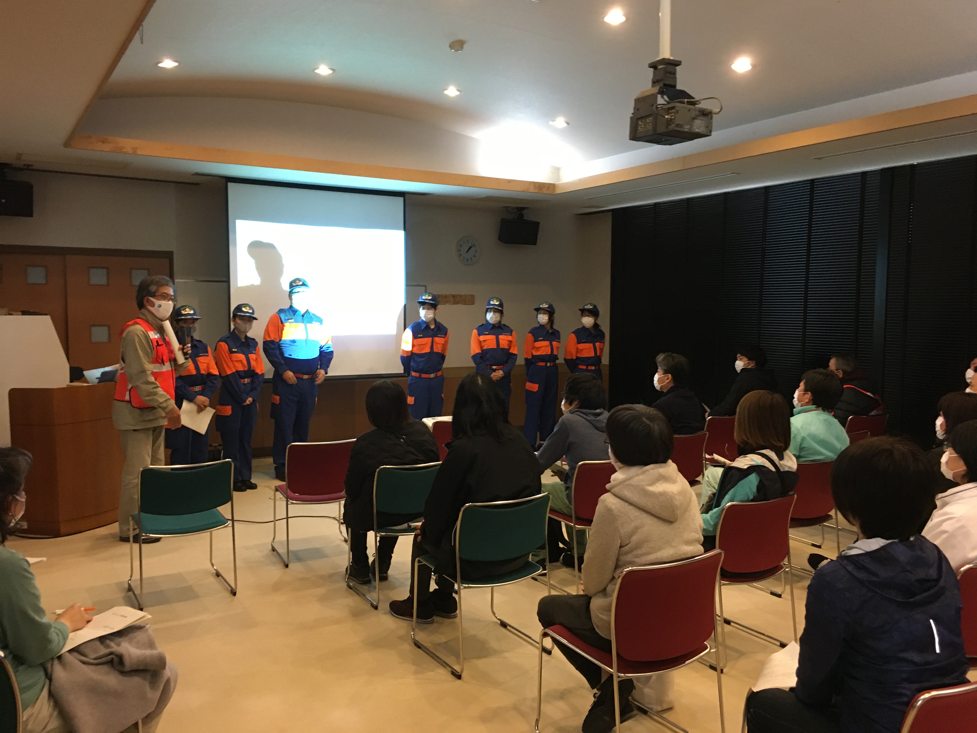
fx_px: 818
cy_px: 366
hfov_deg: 61.7
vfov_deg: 48.2
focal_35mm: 29
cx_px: 488
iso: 200
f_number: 2.2
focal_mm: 4.15
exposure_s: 1/24
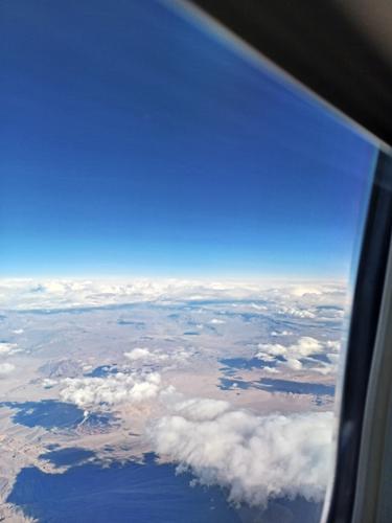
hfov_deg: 54.9
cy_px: 262
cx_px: 196
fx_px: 377
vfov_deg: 69.4
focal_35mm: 25
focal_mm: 4.6
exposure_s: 1/270
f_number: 1.8
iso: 32
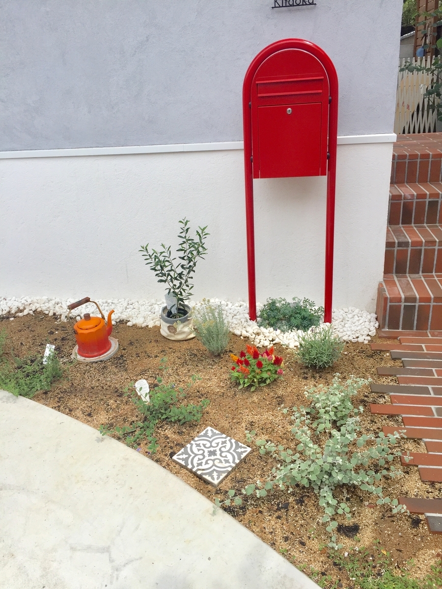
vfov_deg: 61.7
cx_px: 221
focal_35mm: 29
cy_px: 294
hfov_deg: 48.2
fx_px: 494
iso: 32
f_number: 2.2
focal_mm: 4.15
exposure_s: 1/1464
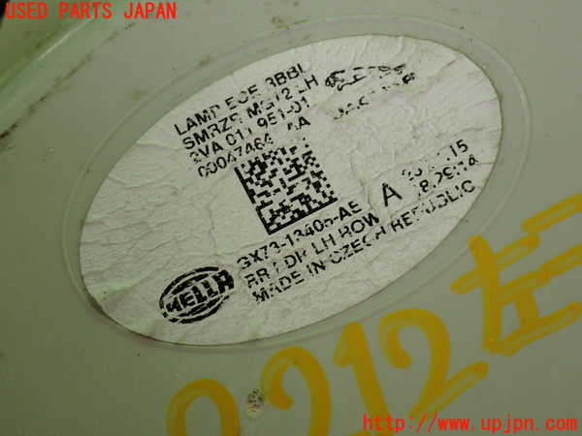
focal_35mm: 62
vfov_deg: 23.7
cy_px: 218
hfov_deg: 31.2
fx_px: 1042
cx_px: 291
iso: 200
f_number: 3.6
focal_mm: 11.09
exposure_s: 1/125
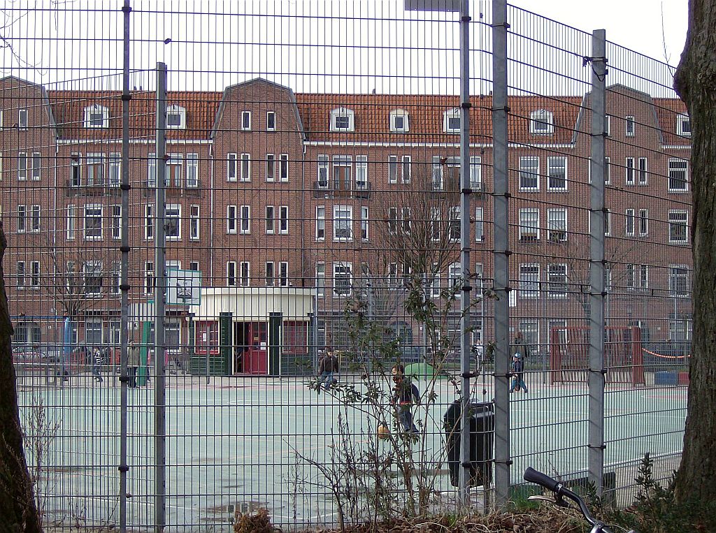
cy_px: 266
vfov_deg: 20.9
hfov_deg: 27.8
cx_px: 358
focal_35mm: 70
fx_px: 1444
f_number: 3.7
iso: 100
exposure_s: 1/436
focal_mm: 11.6
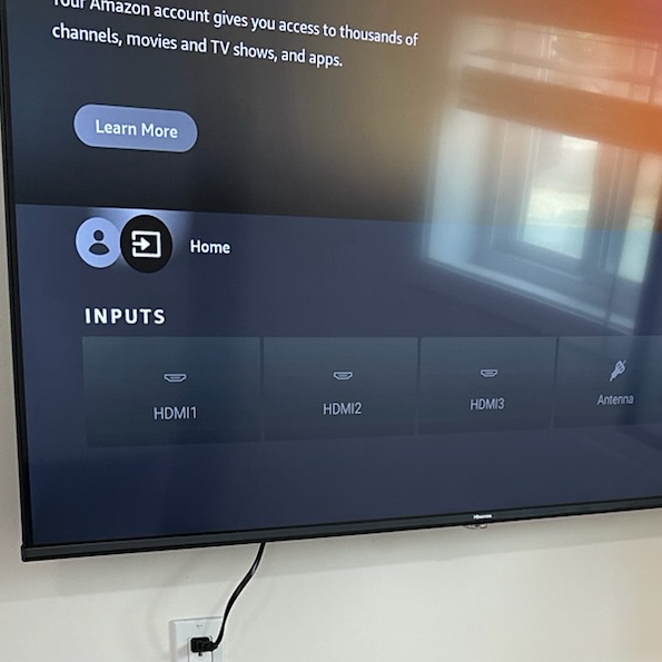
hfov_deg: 23.3
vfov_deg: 22.1
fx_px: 1579
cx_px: 524
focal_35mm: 73
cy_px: 763
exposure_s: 1/120
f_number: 1.78
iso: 160
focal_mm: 6.86
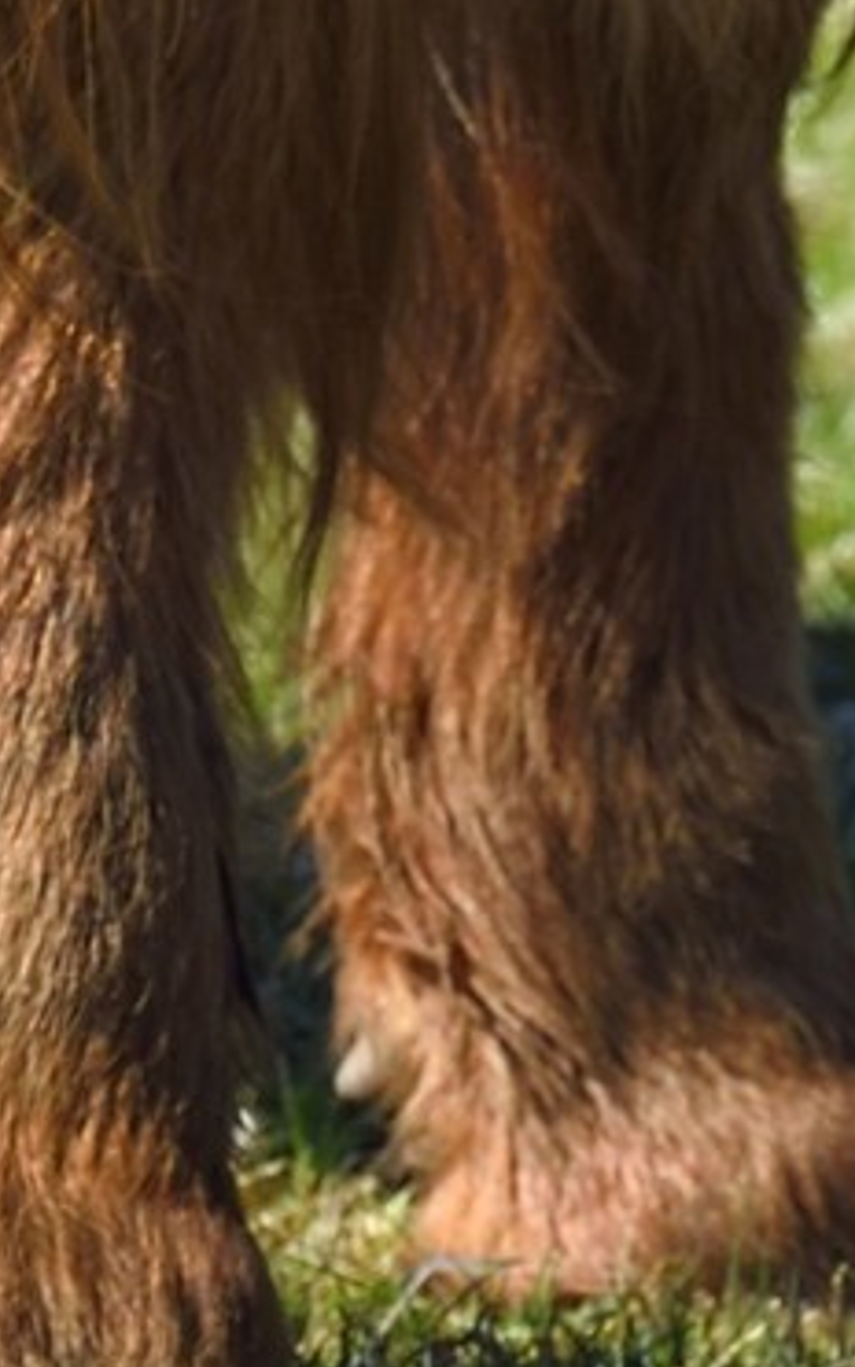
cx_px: 1507
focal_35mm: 1155
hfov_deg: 1.1
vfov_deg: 1.8
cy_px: -2205
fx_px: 43045
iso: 200
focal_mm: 175
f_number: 9
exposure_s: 1/320
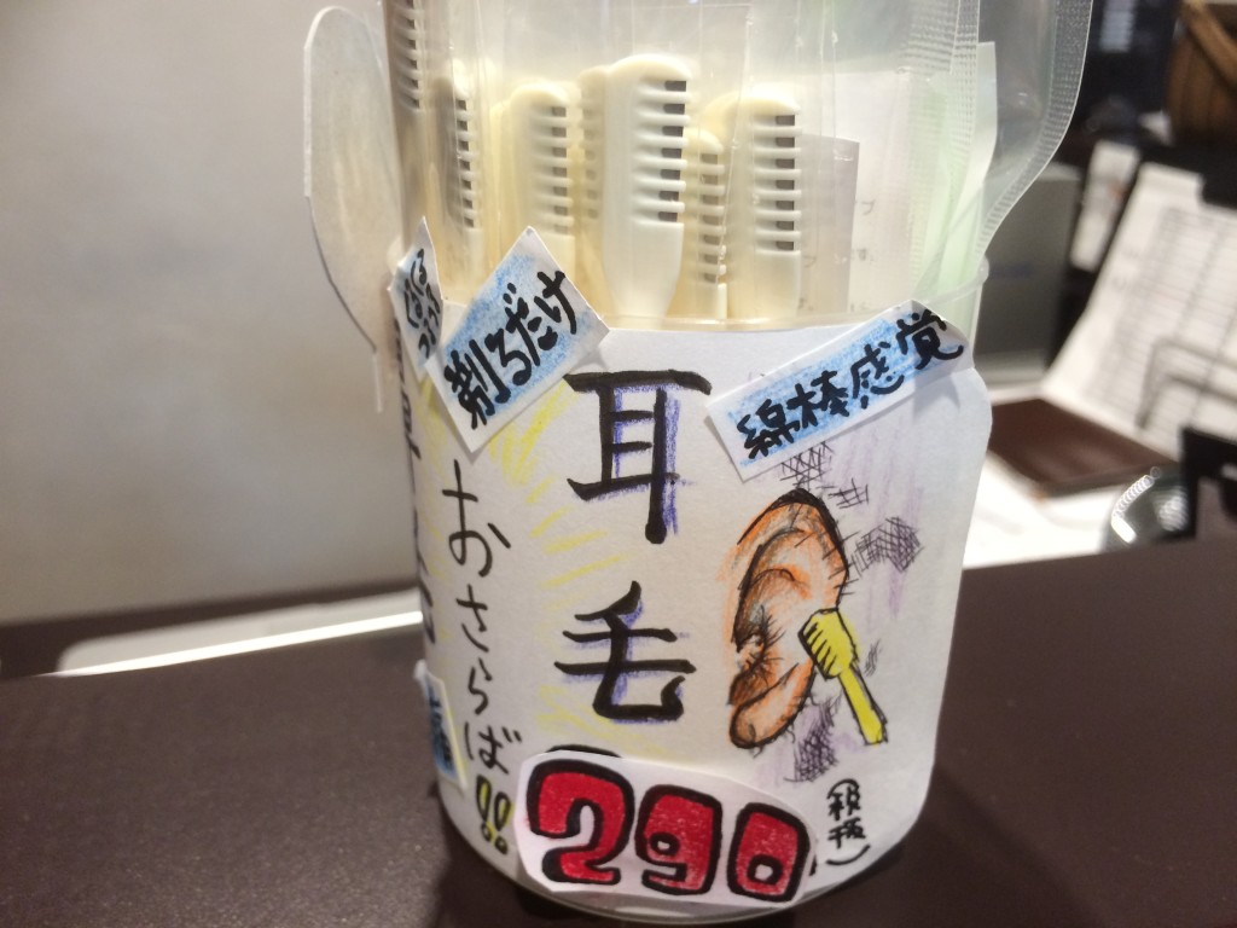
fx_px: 1036
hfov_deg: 61.7
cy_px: 464
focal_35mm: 29
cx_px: 618
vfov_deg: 48.2
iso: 50
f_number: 2.2
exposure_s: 1/30
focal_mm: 4.15
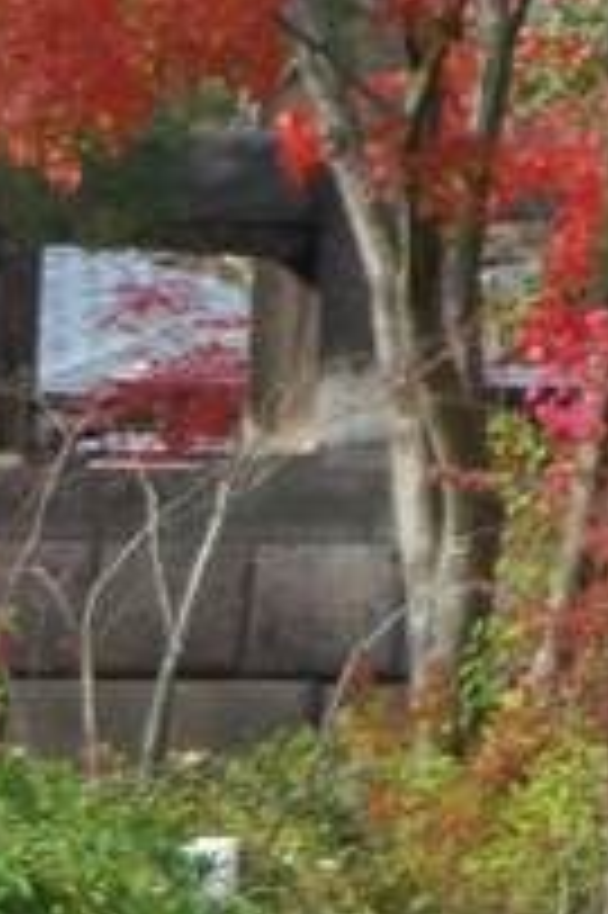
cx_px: 1324
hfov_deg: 3.3
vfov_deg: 4.9
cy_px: -446
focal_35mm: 416
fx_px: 10544
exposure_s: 1/250
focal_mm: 55
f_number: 5
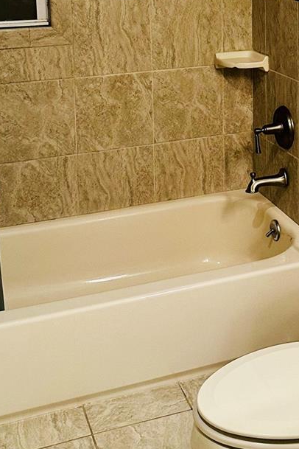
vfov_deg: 30.4
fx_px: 785
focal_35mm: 63
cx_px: 286
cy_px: 38
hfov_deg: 21.0
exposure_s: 1/60
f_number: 1.78
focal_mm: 6.86
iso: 200
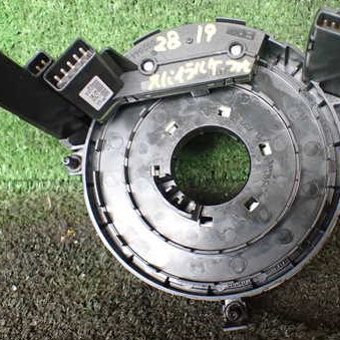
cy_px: 154
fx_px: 522
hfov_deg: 36.0
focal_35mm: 47
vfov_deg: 36.0
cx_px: 201
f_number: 2.3
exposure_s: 1/125
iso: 640
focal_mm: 5.4
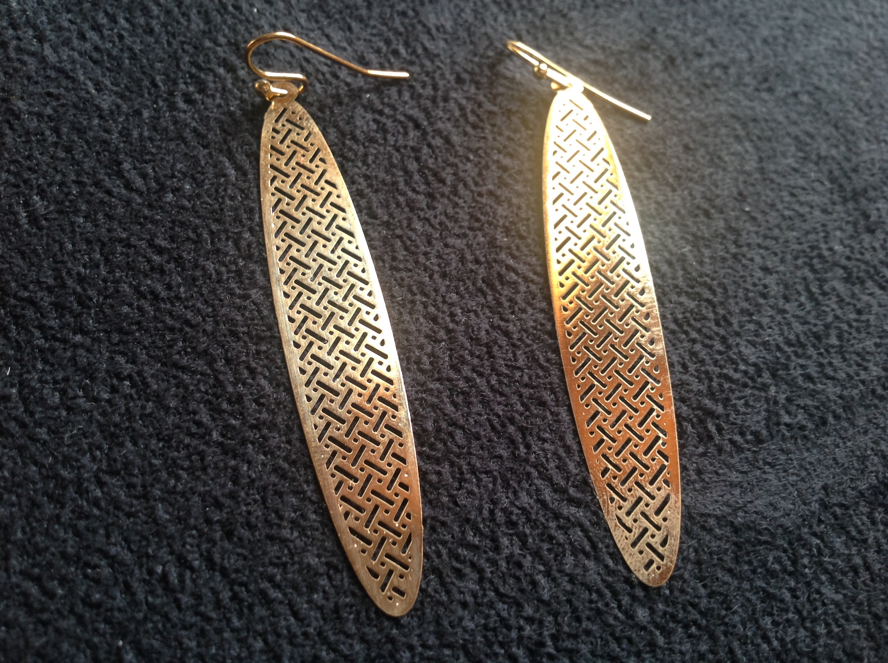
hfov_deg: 52.7
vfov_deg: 40.6
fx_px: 897
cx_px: 444
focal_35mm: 35
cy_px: 332
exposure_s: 1/17
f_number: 2.4
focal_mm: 4.28
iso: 50
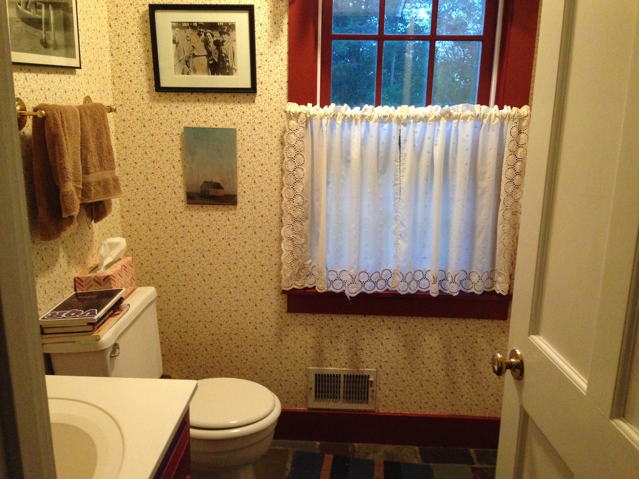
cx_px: 320
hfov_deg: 55.4
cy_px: 240
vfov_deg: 42.9
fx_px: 609
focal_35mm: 33
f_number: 2.4
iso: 400
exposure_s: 1/15
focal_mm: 4.12
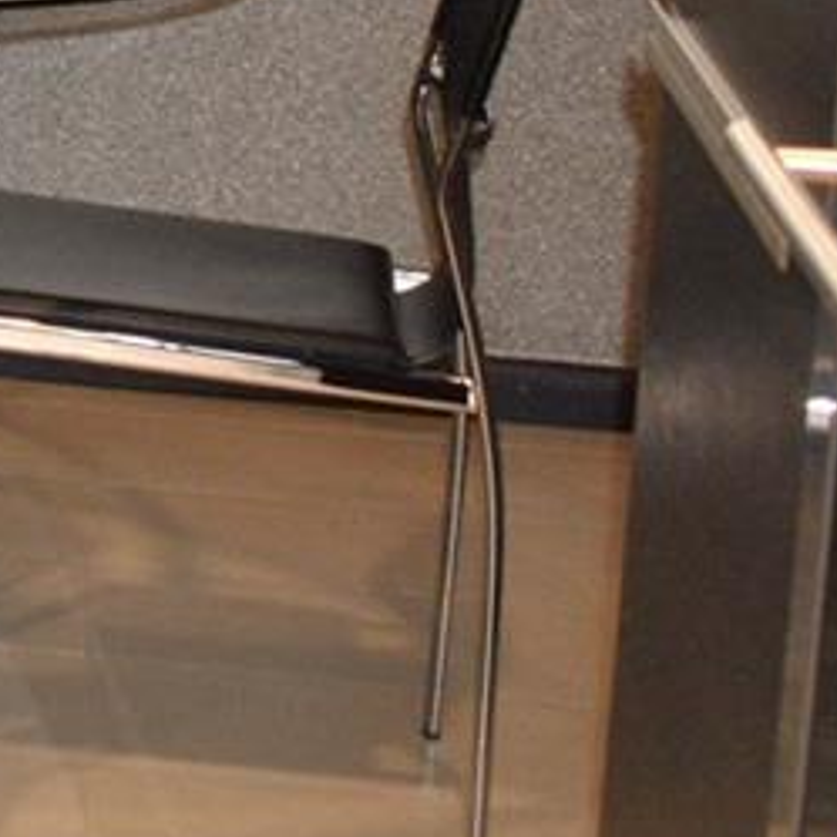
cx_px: -1314
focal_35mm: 172
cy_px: -292
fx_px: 4698
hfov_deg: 9.0
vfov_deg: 10.0
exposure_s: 1/160
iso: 800
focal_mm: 21
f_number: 3.8
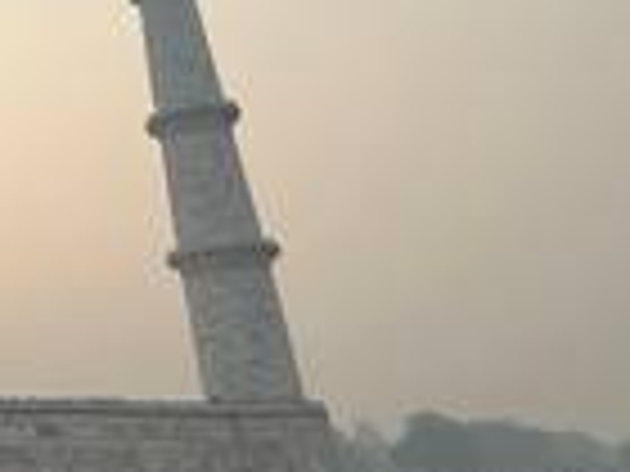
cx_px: -396
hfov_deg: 25.2
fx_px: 874
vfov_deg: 30.2
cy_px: 198
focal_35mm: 48
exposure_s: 1/1745
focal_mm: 2.22
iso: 50
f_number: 2.2
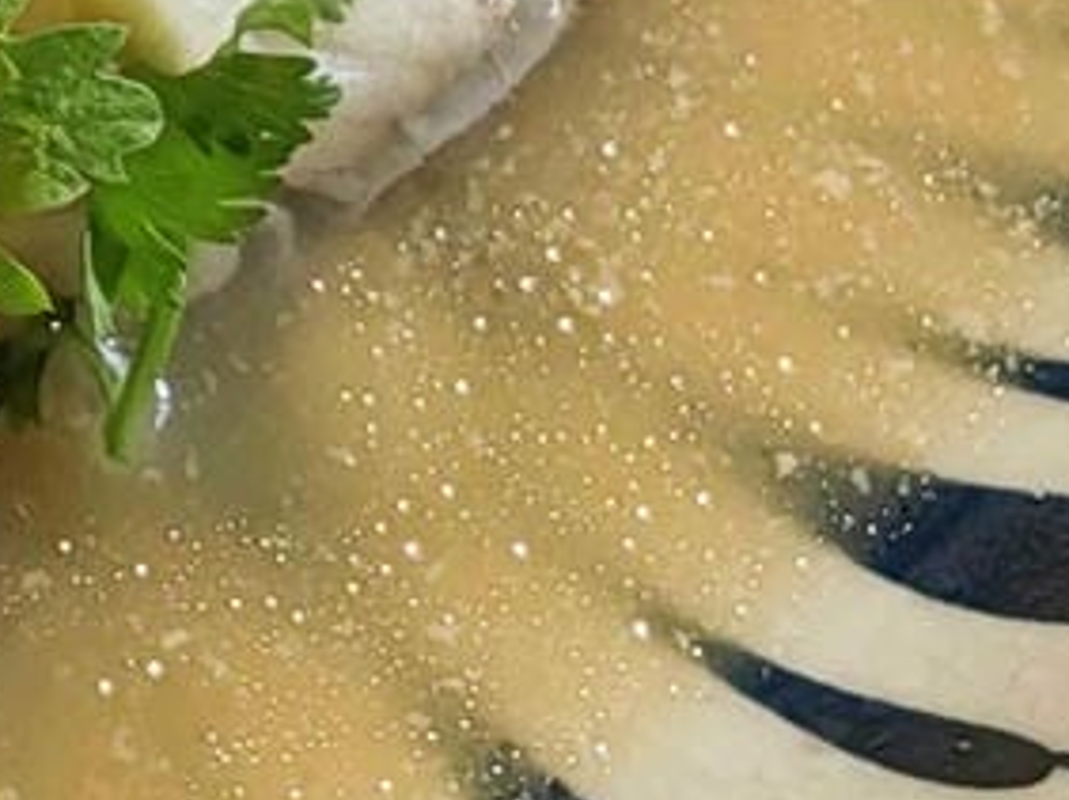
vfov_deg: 14.7
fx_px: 3024
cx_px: -633
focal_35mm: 98
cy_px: -95
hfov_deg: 17.5
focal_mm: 2.03
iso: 100
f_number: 1.8
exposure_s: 1/60
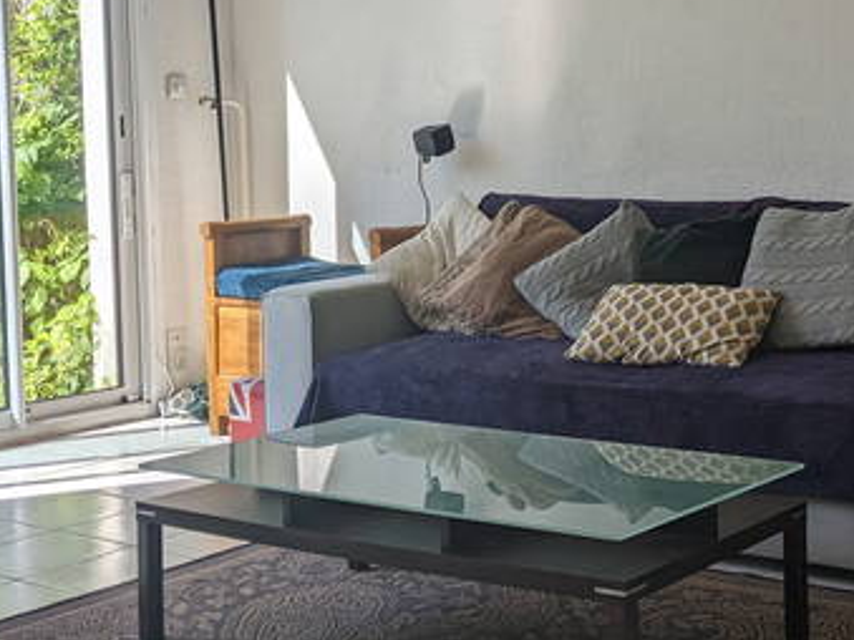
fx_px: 1554
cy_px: 202
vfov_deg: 23.1
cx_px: 731
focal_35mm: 63
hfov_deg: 29.7
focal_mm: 4.38
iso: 39
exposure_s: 1/835
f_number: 1.73
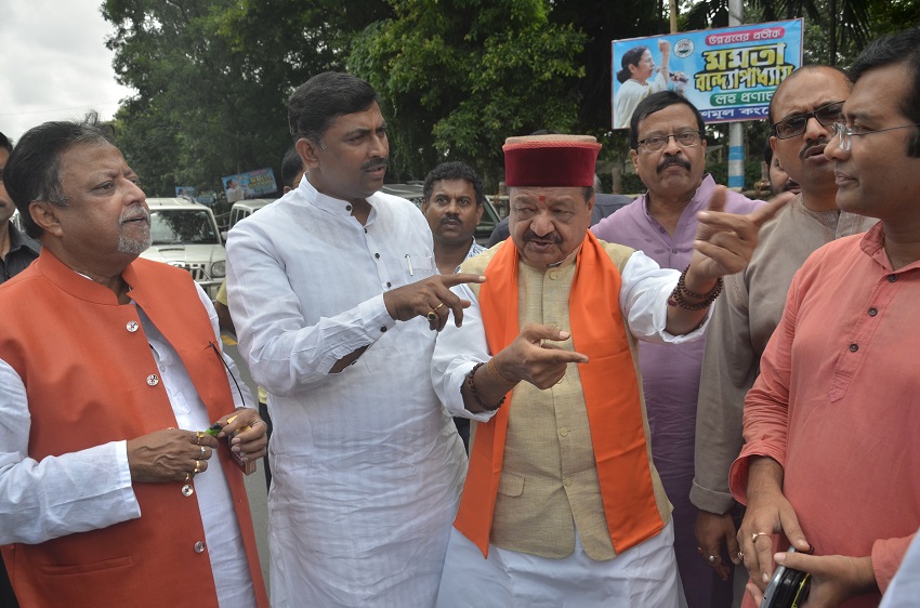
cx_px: 460
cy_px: 304
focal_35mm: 27
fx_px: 688
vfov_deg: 47.7
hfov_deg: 67.5
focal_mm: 18
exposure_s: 1/320
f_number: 5.6
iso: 125
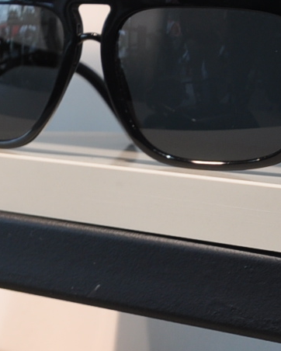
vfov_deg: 15.3
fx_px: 1247
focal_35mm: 120
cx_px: -388
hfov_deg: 10.9
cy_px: 458
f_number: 6.3
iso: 200
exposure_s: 1/40
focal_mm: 18
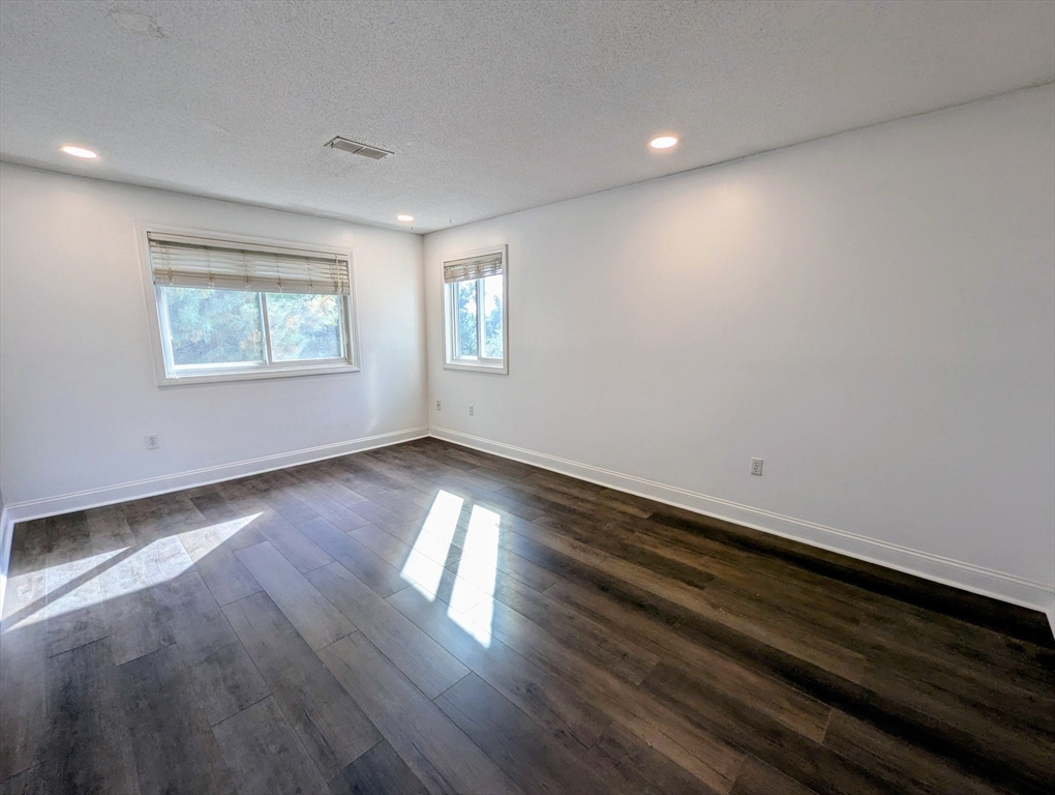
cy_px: 398
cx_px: 528
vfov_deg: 90.1
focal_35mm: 13
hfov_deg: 106.1
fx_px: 397
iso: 47
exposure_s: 1/96
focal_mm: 1.95
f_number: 2.2
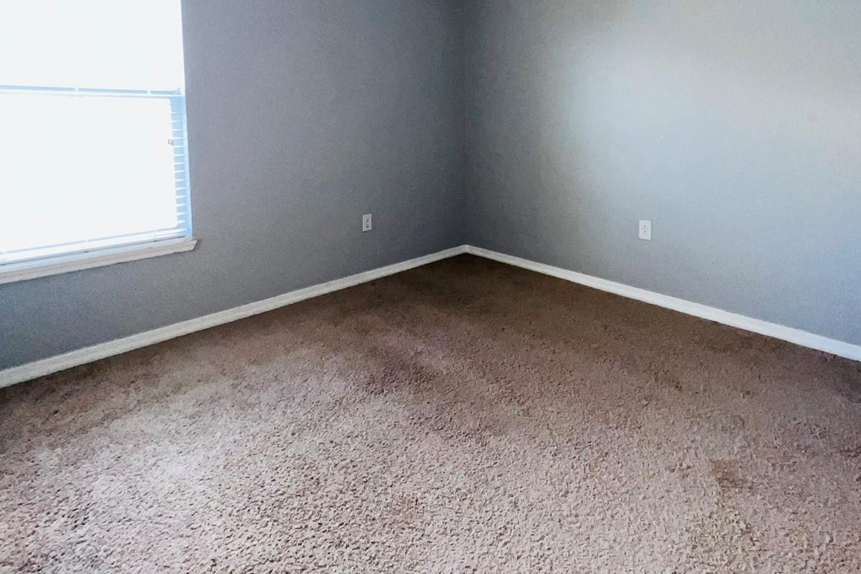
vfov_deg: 64.1
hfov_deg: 89.9
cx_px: 453
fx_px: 430
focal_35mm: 18
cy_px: 156
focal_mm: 1.57
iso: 160
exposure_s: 1/85
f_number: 1.8
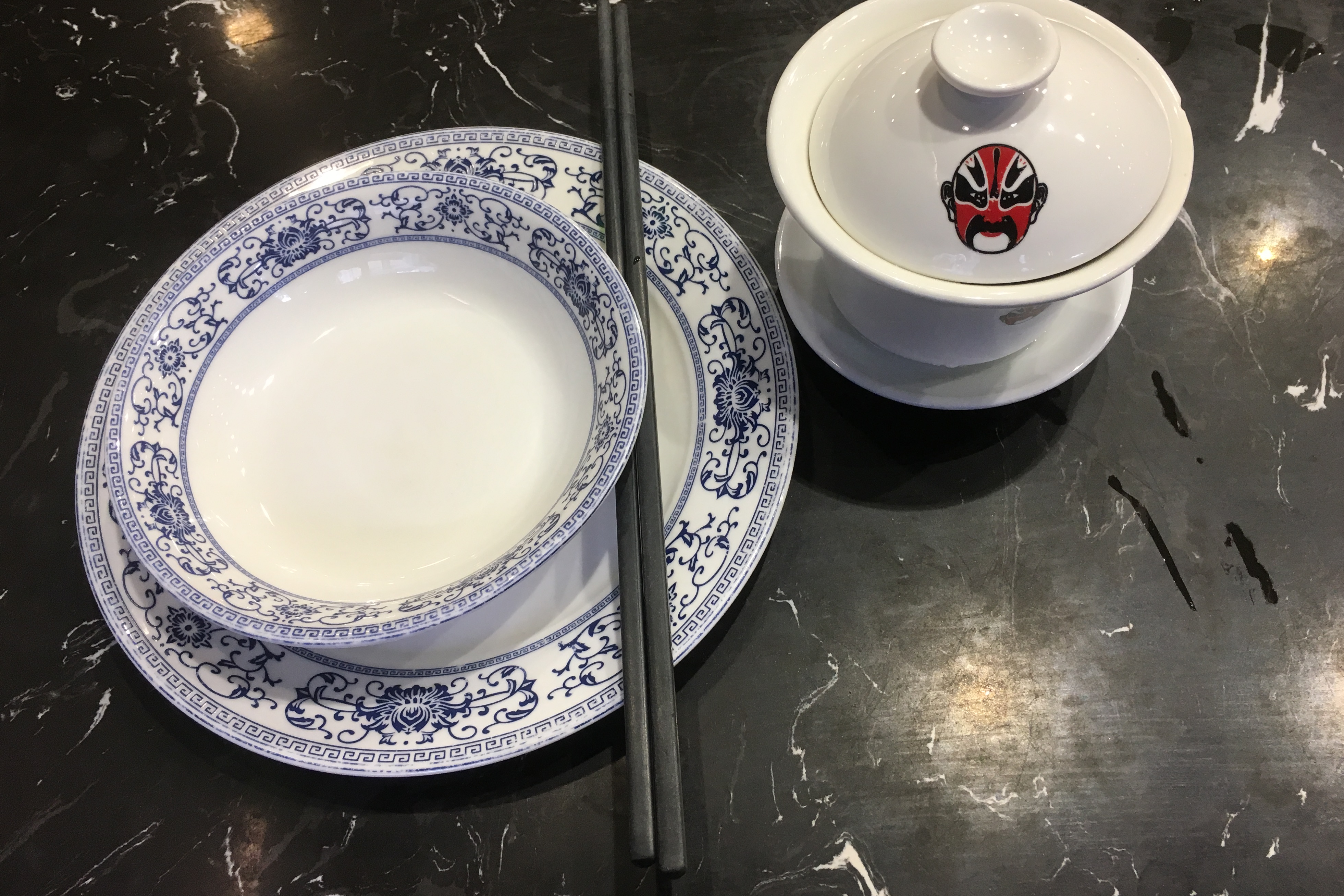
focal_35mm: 31
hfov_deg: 60.3
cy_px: 412
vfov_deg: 42.3
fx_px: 1157
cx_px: 675
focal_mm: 4.15
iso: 50
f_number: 2.2
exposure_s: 1/33
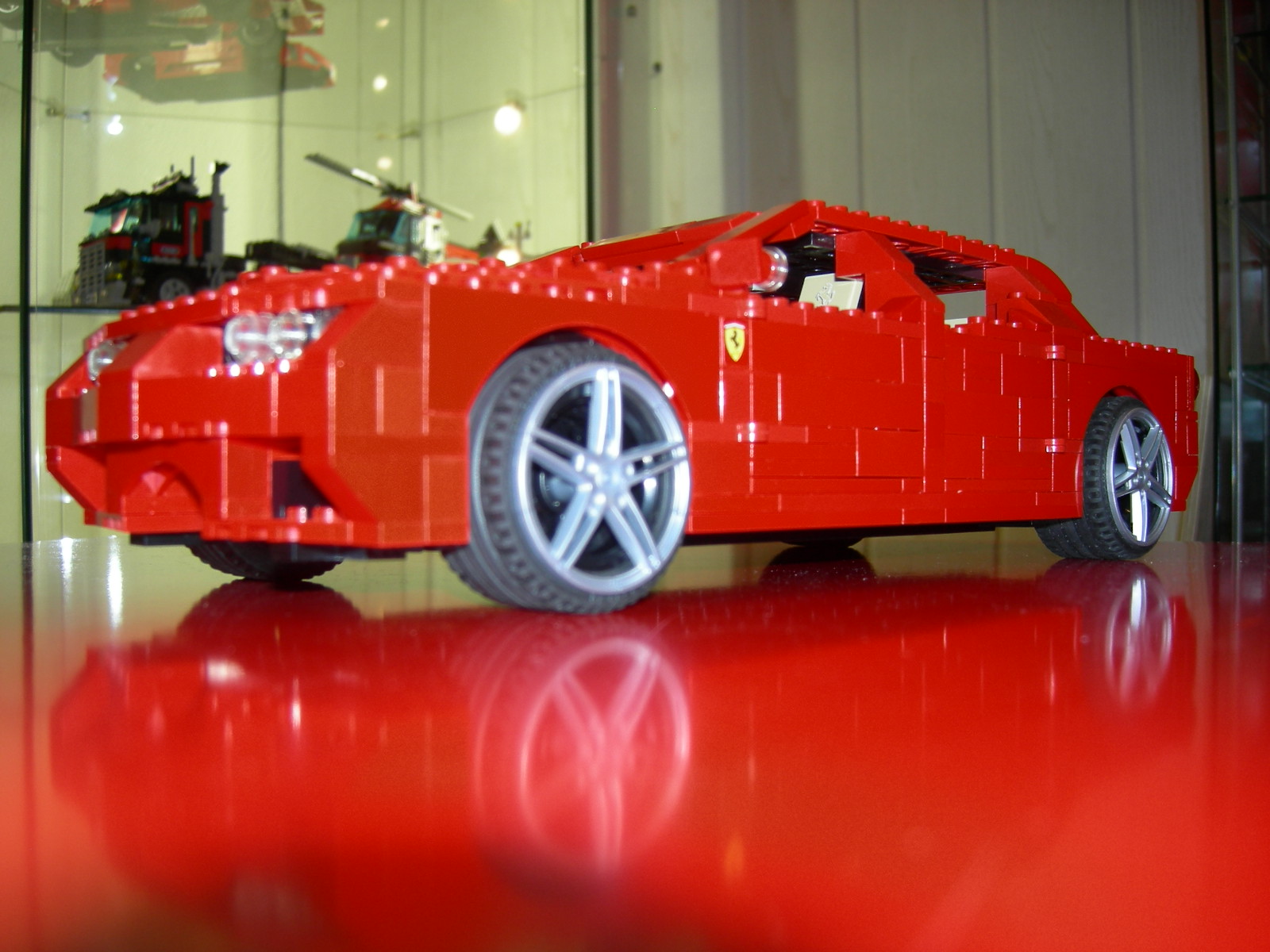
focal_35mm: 36
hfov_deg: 51.4
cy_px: 476
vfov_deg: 39.7
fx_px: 1321
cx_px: 635
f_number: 2.7
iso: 64
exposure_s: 1/60.1
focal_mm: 7.5
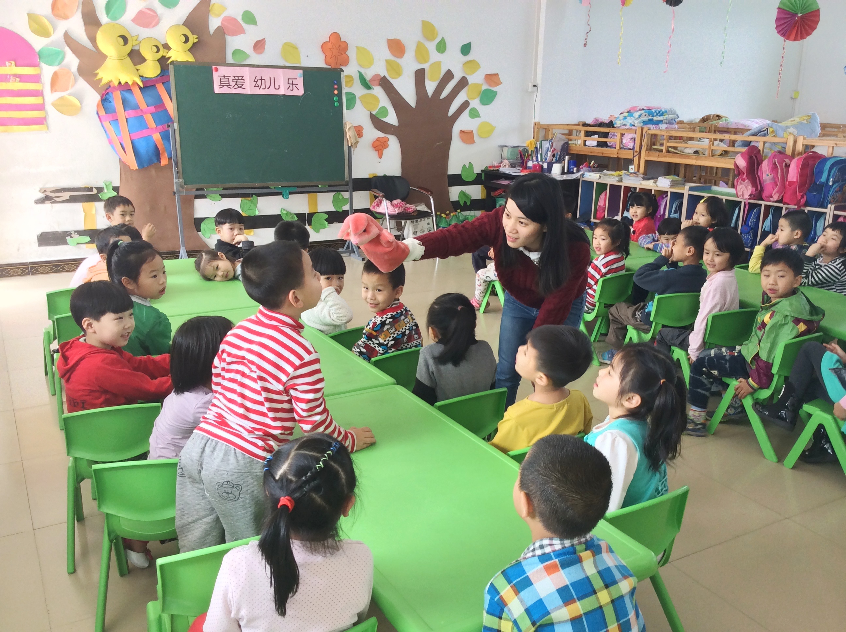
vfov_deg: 42.8
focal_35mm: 33
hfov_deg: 55.4
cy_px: 316
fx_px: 805
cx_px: 423
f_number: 2.4
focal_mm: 3.3
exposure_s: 1/24
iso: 40
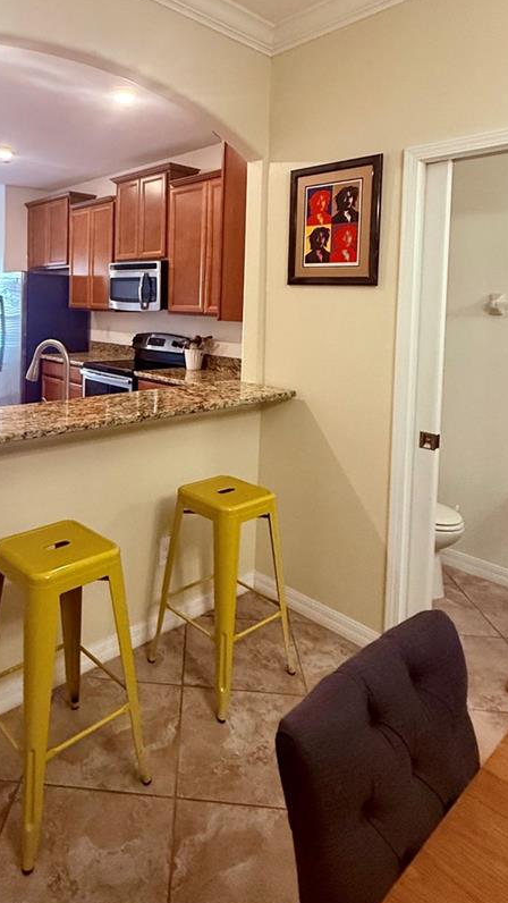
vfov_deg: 77.1
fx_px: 551
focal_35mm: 23
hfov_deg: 48.5
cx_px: 159
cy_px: 330
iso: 640
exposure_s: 1/120
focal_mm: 2.22
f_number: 2.2
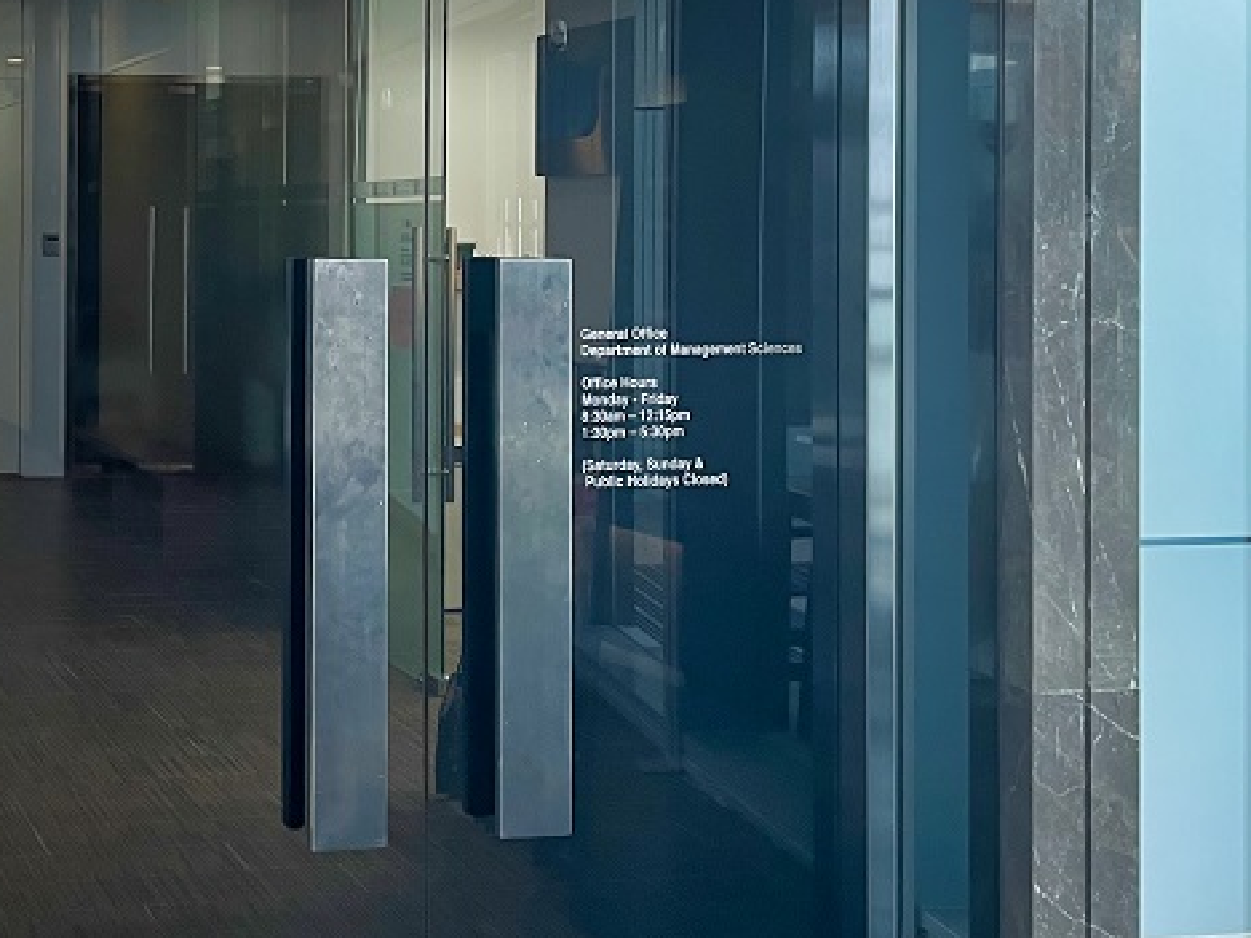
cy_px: 222
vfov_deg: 25.7
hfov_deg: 32.8
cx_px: 152
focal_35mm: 56
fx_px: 2024
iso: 80
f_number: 1.6
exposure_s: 1/50
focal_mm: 4.2
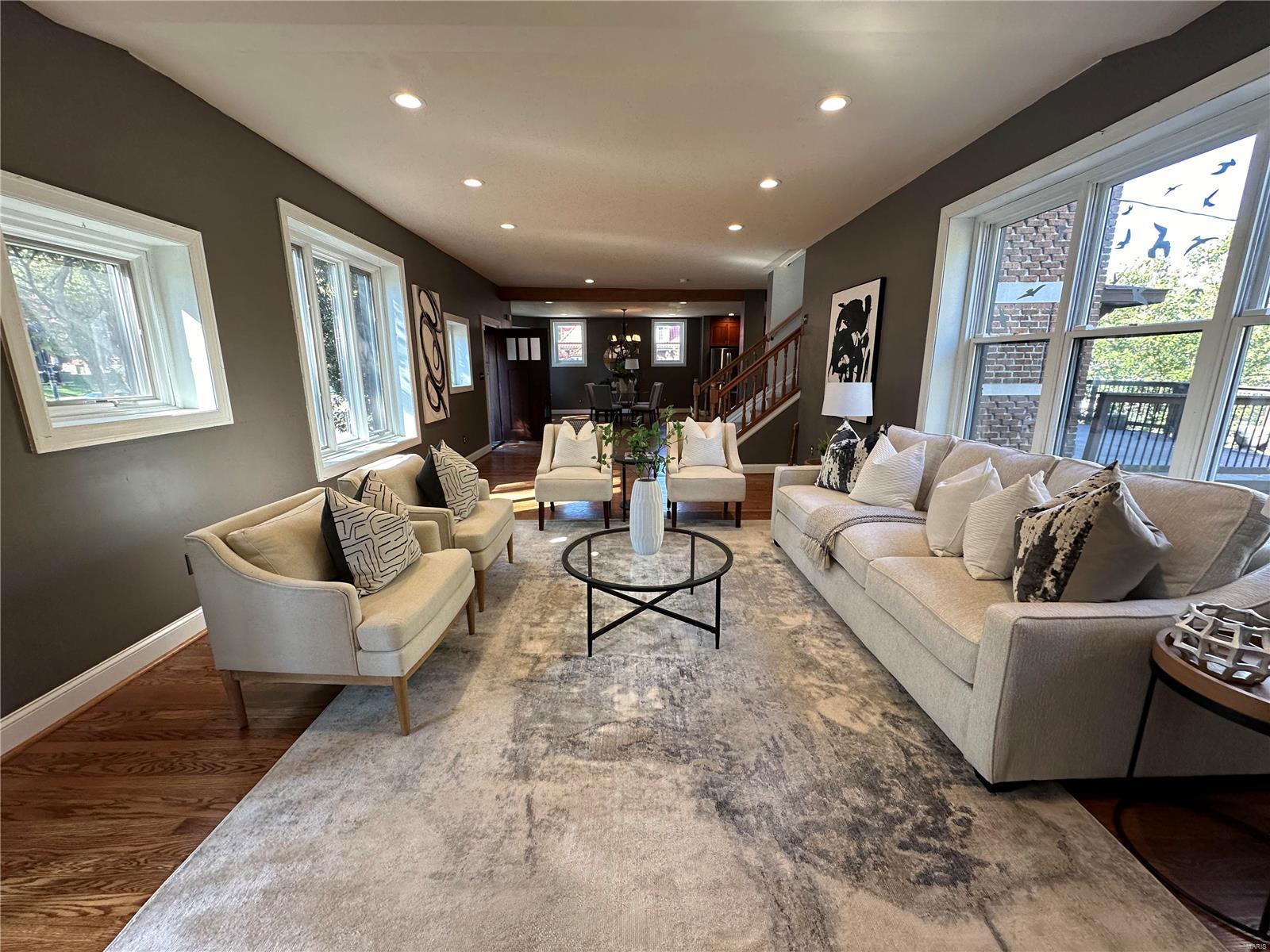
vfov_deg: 85.7
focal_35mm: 14
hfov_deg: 102.1
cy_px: 476
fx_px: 514
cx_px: 635
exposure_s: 1/120
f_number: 2.2
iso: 160
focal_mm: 2.22
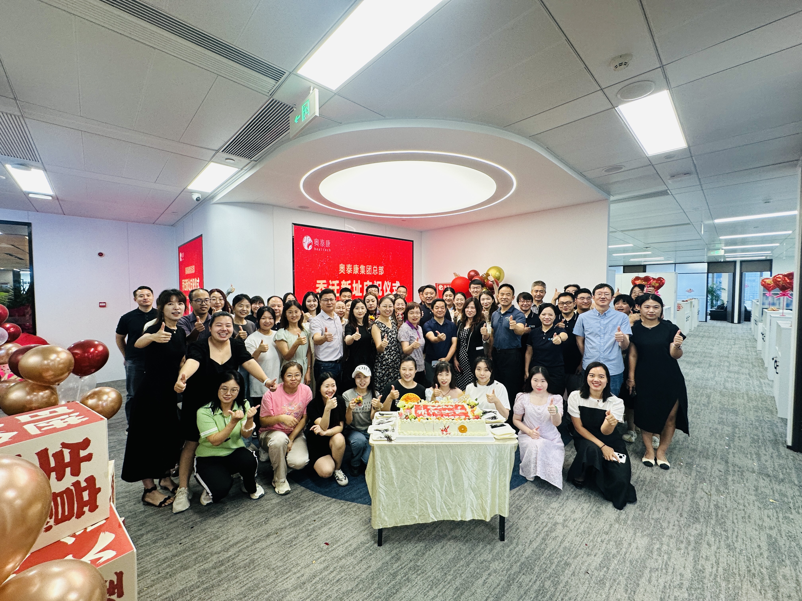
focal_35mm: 14
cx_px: 401
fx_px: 324
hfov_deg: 102.1
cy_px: 300
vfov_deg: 85.7
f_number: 2.2
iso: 125
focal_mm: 2.22
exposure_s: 1/100
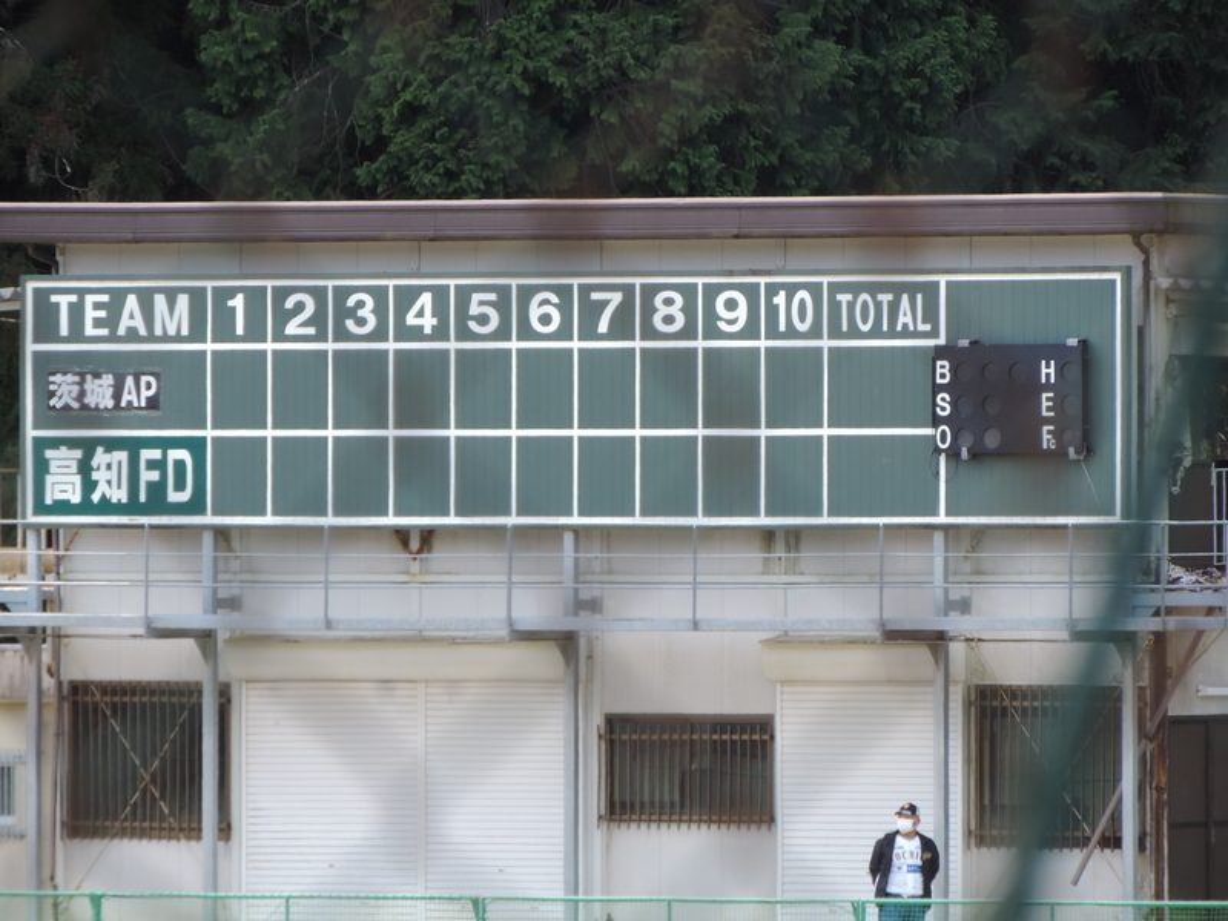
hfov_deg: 4.2
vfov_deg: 3.2
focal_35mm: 470
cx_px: 614
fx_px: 16673
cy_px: 460
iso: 180
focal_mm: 83.8
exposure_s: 1/250
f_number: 4.9
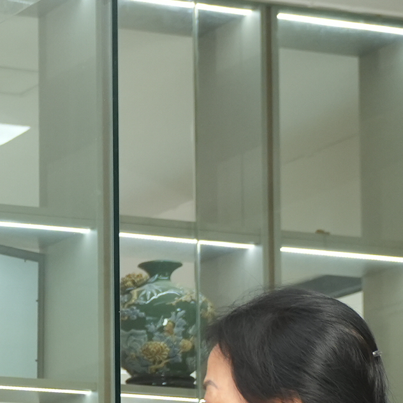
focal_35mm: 165
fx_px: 2173
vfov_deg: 10.3
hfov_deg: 9.7
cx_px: -453
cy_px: 563
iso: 800
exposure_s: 1/160
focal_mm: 35
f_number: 3.5
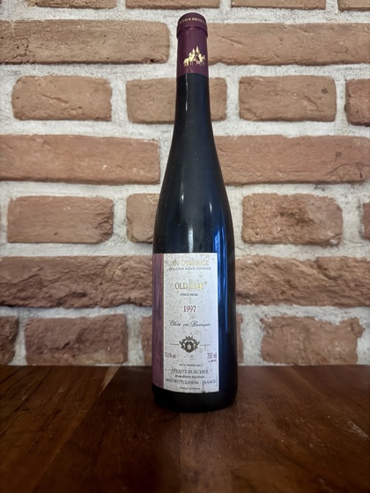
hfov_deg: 56.8
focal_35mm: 24
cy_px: 246
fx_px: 342
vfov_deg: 71.6
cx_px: 185
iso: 1000
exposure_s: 1/16
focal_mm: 6.76
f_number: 1.78
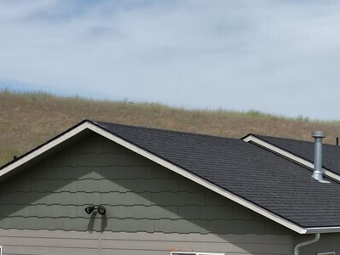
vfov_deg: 15.4
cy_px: 176
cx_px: 320
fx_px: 943
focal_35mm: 96
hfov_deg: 20.0
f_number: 1.7
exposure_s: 1/4000
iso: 100
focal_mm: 6.72
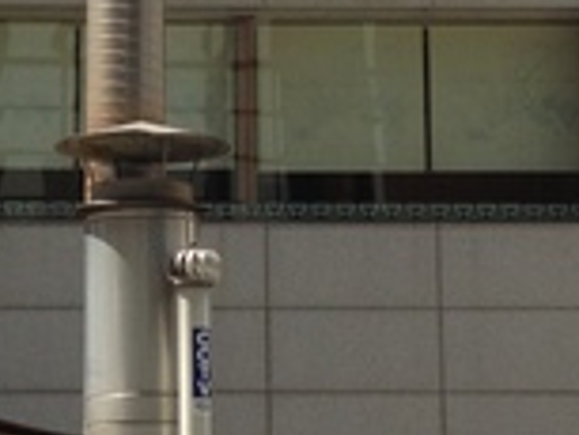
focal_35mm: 160
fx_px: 2678
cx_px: 144
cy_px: 165
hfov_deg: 12.3
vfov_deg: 9.3
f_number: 2.4
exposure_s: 1/905
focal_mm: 4.28
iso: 50
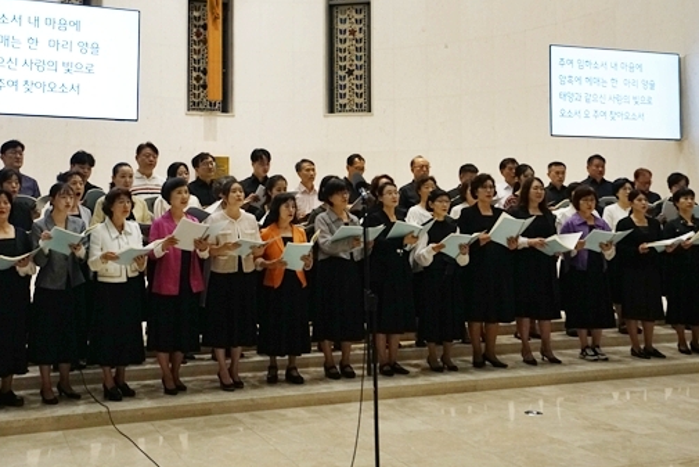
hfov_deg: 44.4
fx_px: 855
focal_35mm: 44
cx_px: 298
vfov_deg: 30.3
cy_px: 148
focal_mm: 30
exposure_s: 1/160
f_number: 4
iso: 3200
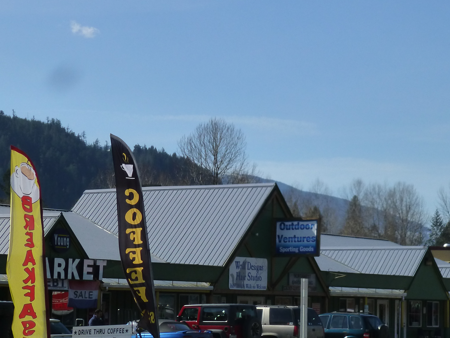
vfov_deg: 11.9
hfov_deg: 15.7
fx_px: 1625
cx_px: 332
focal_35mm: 125
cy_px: 164
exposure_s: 1/800
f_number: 5
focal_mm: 12.5
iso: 160
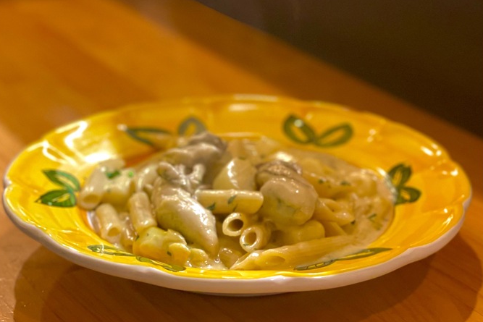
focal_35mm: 57
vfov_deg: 23.8
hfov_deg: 35.0
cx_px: 233
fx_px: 765
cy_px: 178
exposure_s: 1/40
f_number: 2
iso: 250
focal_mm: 6
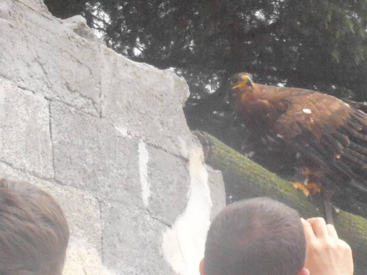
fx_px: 2481
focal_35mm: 234
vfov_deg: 6.3
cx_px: 301
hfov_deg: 8.4
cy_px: 101
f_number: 15
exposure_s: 1/250
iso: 1600
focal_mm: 24.39
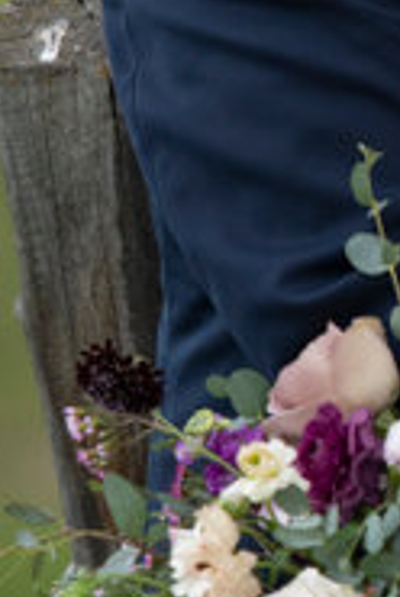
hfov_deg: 1.7
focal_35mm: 817
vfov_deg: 2.5
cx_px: 647
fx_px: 13565
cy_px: 157
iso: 1100
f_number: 4
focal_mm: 175
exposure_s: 1/180
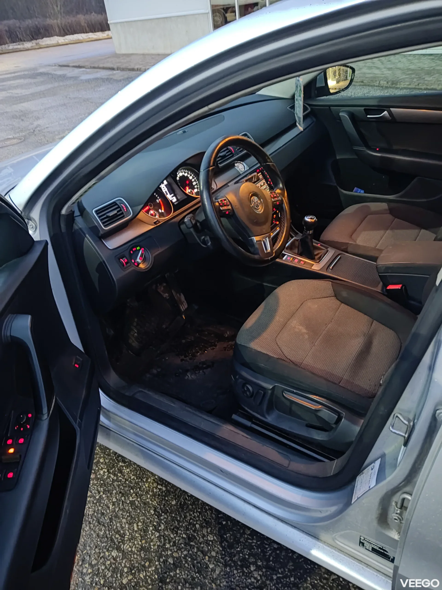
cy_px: 295
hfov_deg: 54.9
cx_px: 221
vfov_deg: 69.4
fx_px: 426
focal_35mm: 25
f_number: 1.79
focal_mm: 4.71
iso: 1884
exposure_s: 1/7
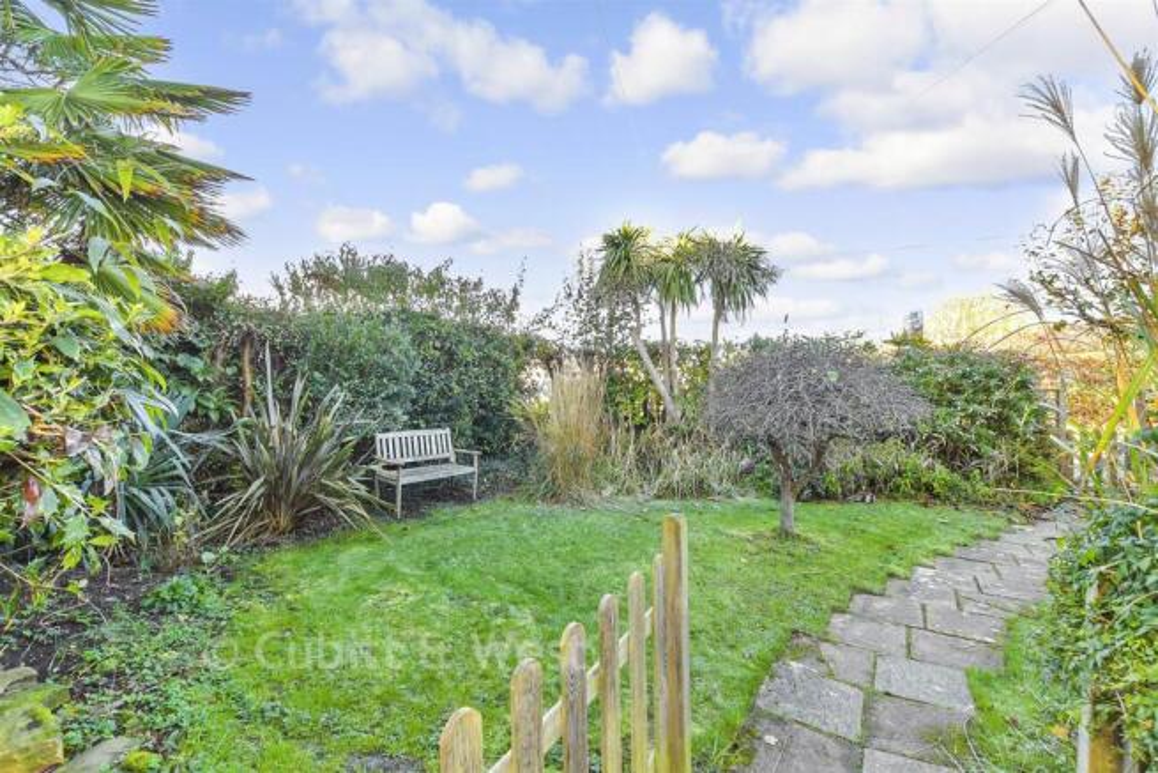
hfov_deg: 100.4
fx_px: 483
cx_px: 579
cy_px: 386
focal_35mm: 15
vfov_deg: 77.4
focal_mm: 10
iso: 500
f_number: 9
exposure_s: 1/60
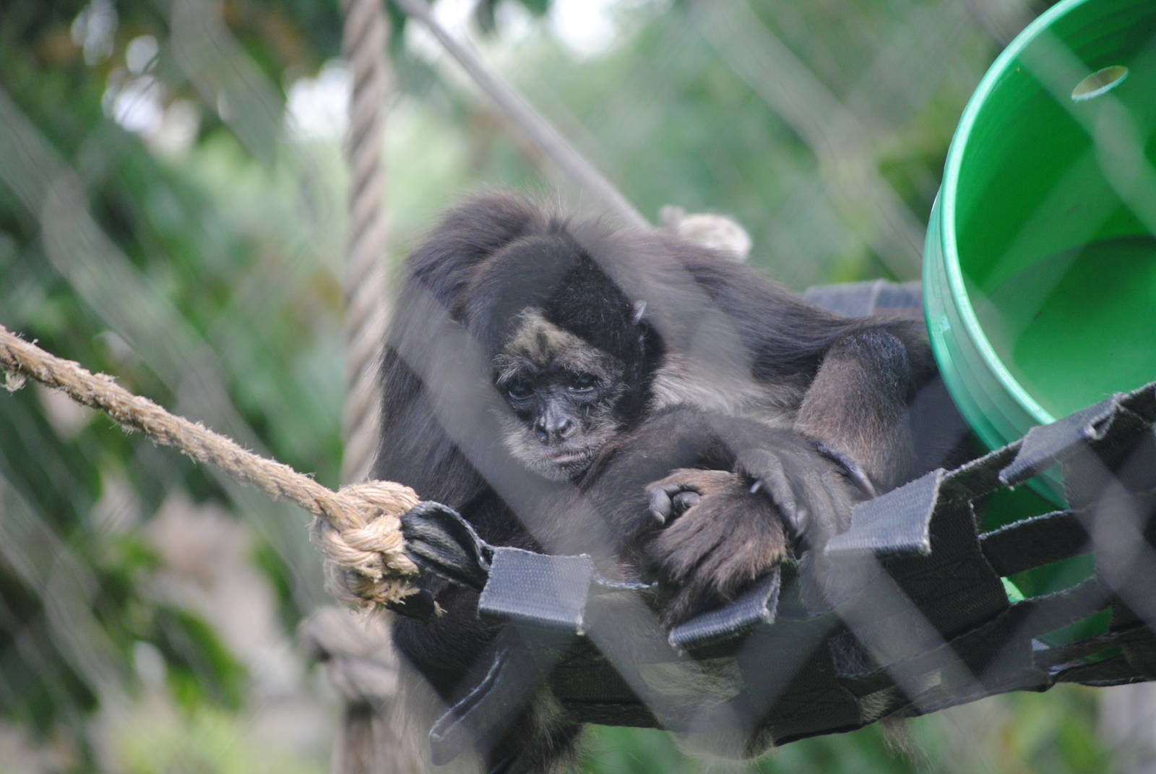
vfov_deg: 5.1
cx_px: 578
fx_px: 8680
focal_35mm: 270
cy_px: 387
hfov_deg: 7.6
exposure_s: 1/100
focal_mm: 180
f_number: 5.6
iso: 400
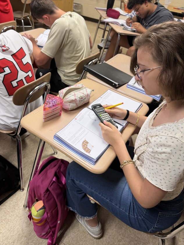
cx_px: 75
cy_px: 99
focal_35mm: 29
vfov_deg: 61.2
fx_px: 205
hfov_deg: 48.0
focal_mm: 6.76
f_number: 1.78
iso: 125
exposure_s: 1/60
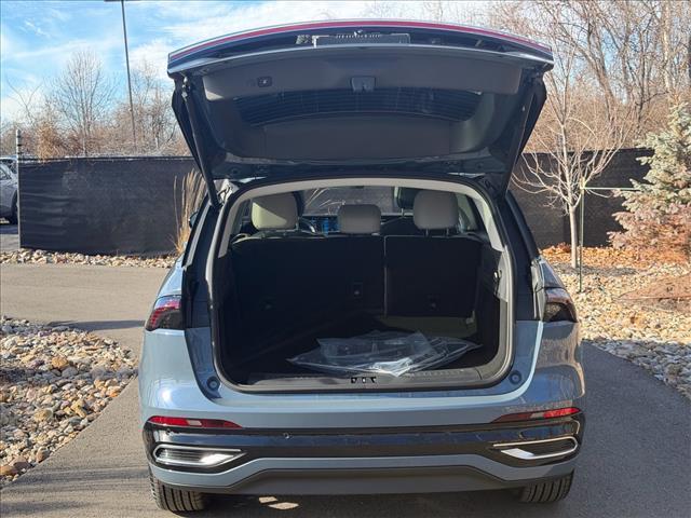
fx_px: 958
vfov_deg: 30.3
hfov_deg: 39.7
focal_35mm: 48
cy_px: 259
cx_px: 346
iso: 100
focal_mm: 6.76
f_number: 1.78
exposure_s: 1/1085
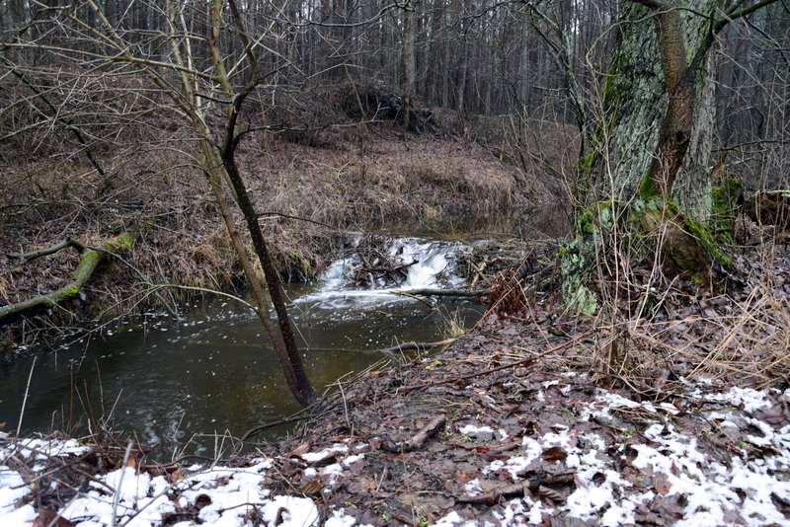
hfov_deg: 67.4
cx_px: 395
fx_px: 593
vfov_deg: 48.0
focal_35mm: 27
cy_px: 264
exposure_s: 1/15
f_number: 6.3
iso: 640
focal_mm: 18
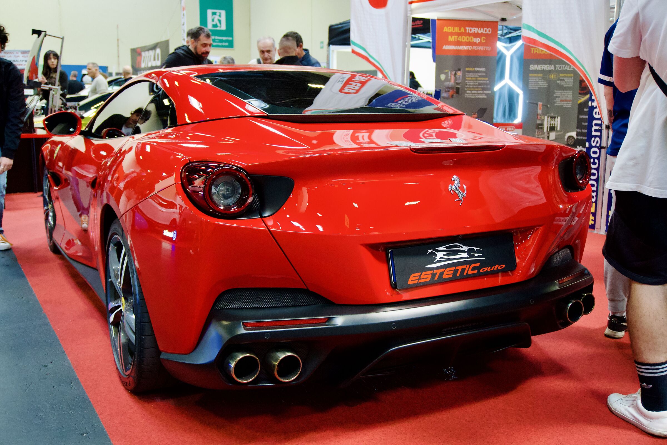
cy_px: 222
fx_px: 667
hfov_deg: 53.1
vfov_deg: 36.9
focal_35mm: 36
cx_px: 334
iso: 3200
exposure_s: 1/160
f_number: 4.5
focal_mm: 24
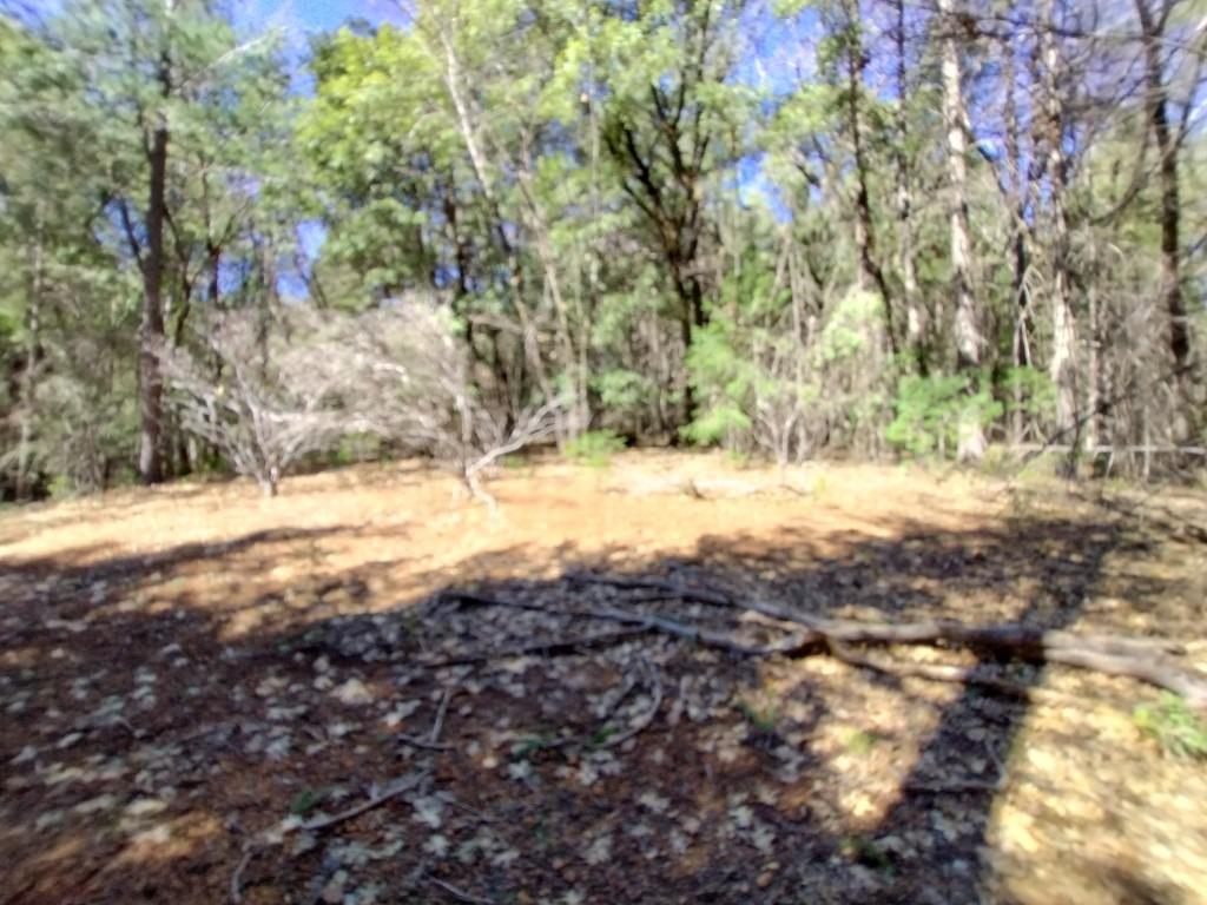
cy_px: 452
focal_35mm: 16
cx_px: 604
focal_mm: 1.66
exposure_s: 1/211
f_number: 2.2
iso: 100
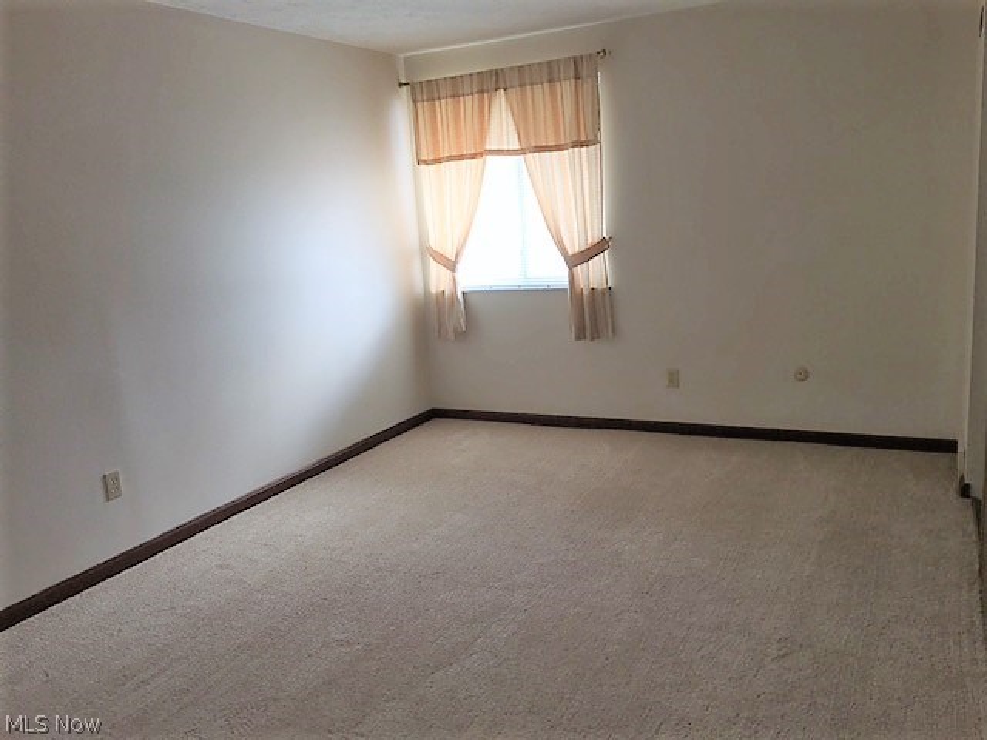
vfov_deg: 48.2
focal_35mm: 29
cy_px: 370
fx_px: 827
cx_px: 494
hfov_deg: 61.7
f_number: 2.2
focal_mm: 4.15
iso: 25
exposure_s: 1/43
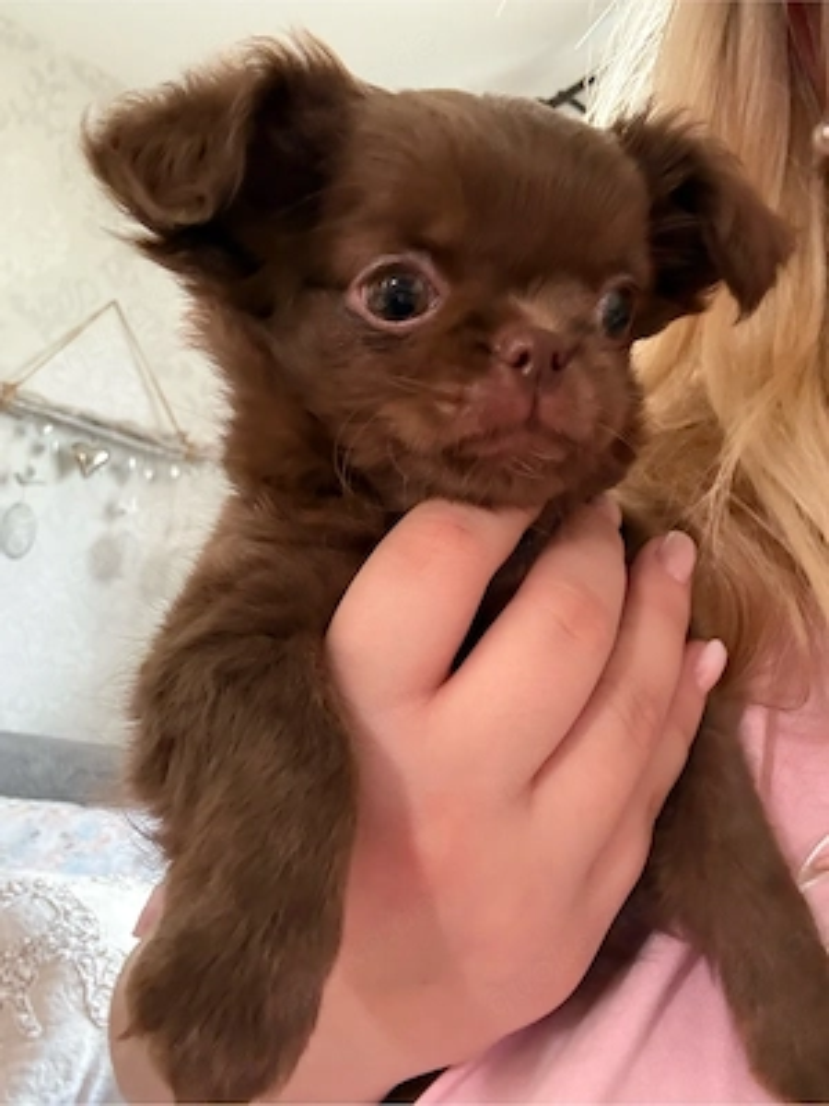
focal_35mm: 30
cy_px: 553
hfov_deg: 46.8
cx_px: 414
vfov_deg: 60.0
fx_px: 958
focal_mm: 2.69
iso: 400
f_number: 1.9
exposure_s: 1/33
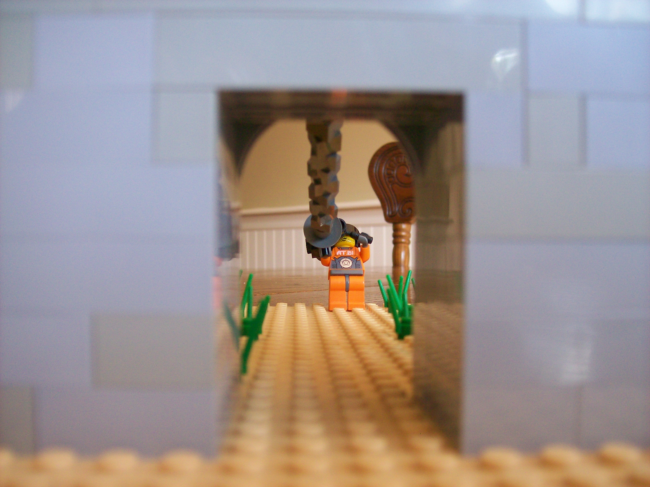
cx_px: 325
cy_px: 244
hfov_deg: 51.4
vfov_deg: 39.6
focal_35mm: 36
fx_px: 676
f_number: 2.7
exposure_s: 1/32
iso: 107
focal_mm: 6
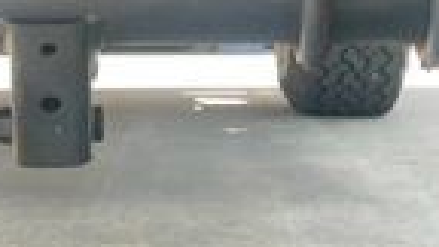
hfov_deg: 17.0
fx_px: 1467
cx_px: 174
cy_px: -220
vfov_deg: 9.1
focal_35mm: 126
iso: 64
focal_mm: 4.2
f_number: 1.6
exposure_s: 1/121
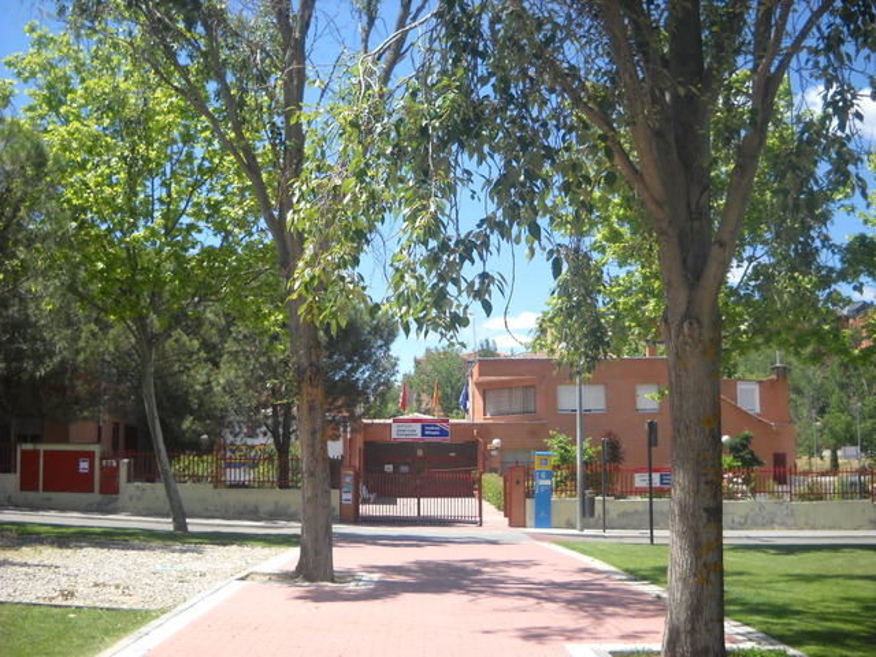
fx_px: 1038
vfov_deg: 35.1
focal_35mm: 41
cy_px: 328
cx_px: 438
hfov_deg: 45.8
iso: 64
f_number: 5.5
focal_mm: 6.72
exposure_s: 1/161
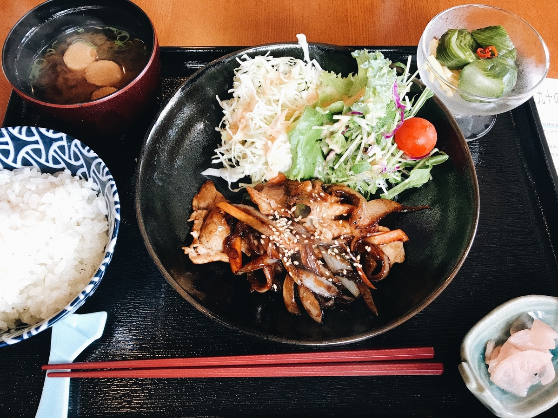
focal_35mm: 28
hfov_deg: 63.4
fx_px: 451
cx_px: 279
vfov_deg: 49.7
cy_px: 209
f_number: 1.8
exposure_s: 1/20
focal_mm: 3.99
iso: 40
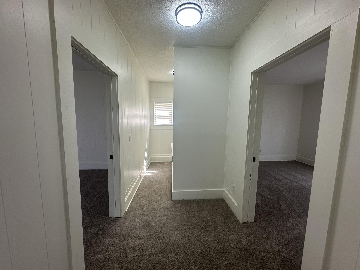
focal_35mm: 14
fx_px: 146
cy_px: 135
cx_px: 180
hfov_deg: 102.1
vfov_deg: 85.7
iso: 80
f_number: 2.2
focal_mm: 2.22
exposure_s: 1/120
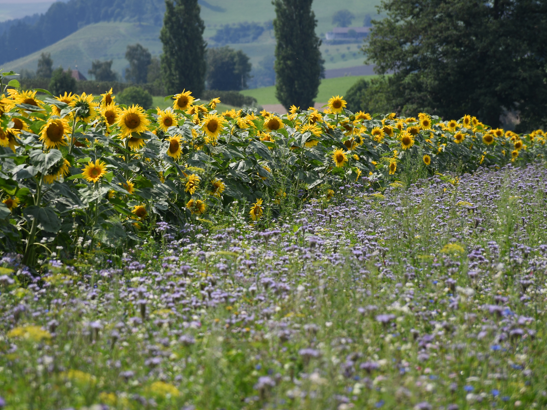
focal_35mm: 309
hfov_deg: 6.4
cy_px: 175
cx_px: 218
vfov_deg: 4.8
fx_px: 4883
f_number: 5.6
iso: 50
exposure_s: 1/250
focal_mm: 140
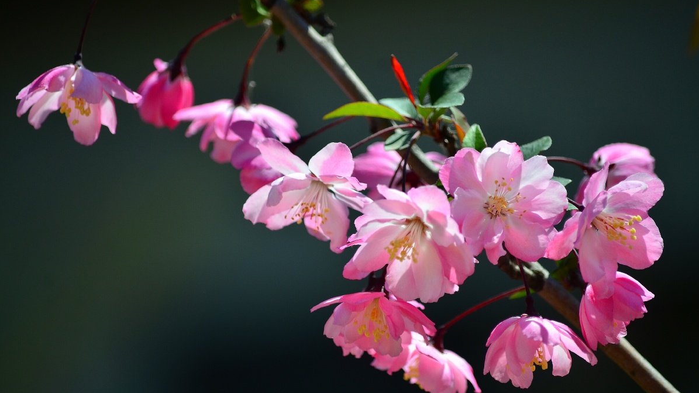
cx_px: 350
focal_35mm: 378
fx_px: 7006
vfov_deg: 3.2
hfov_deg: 5.7
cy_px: 208
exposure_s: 1/2000
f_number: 5.3
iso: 200
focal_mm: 240
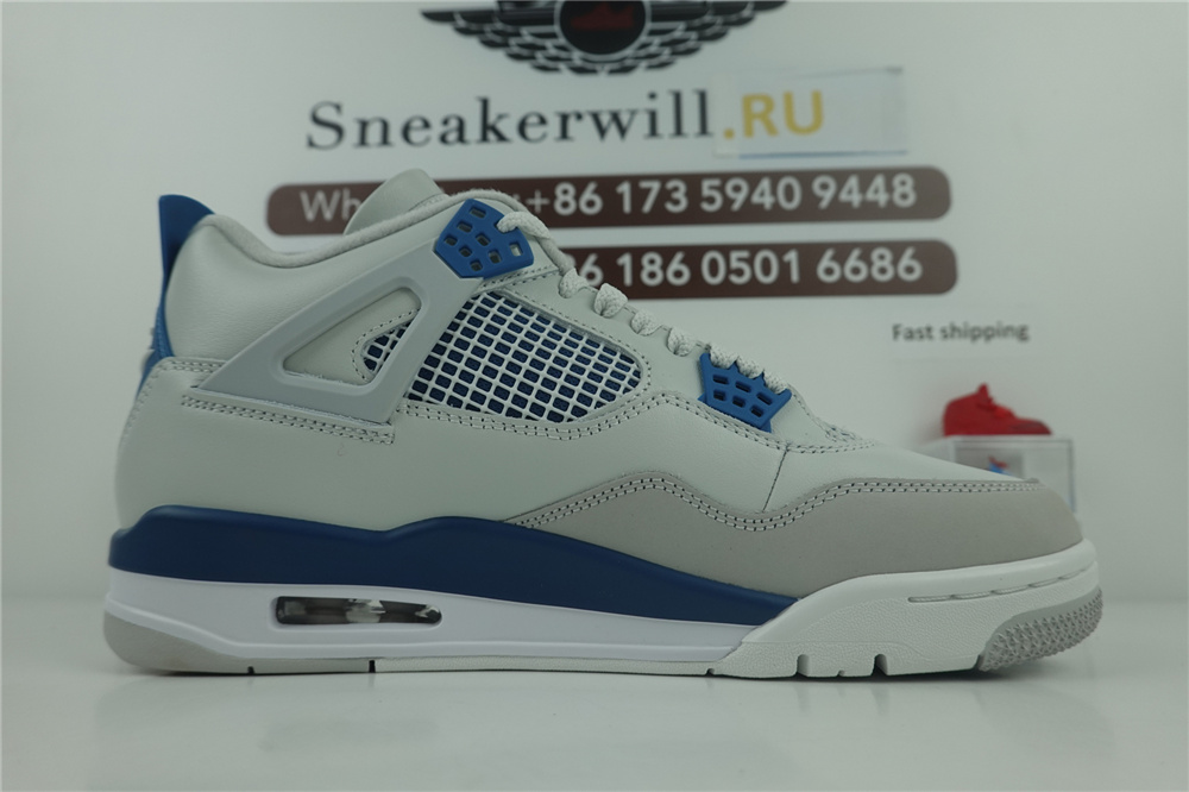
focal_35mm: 24
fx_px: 792
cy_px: 396
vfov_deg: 53.1
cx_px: 594
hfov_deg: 73.8
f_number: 3.2
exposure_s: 1/200
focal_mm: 9
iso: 125
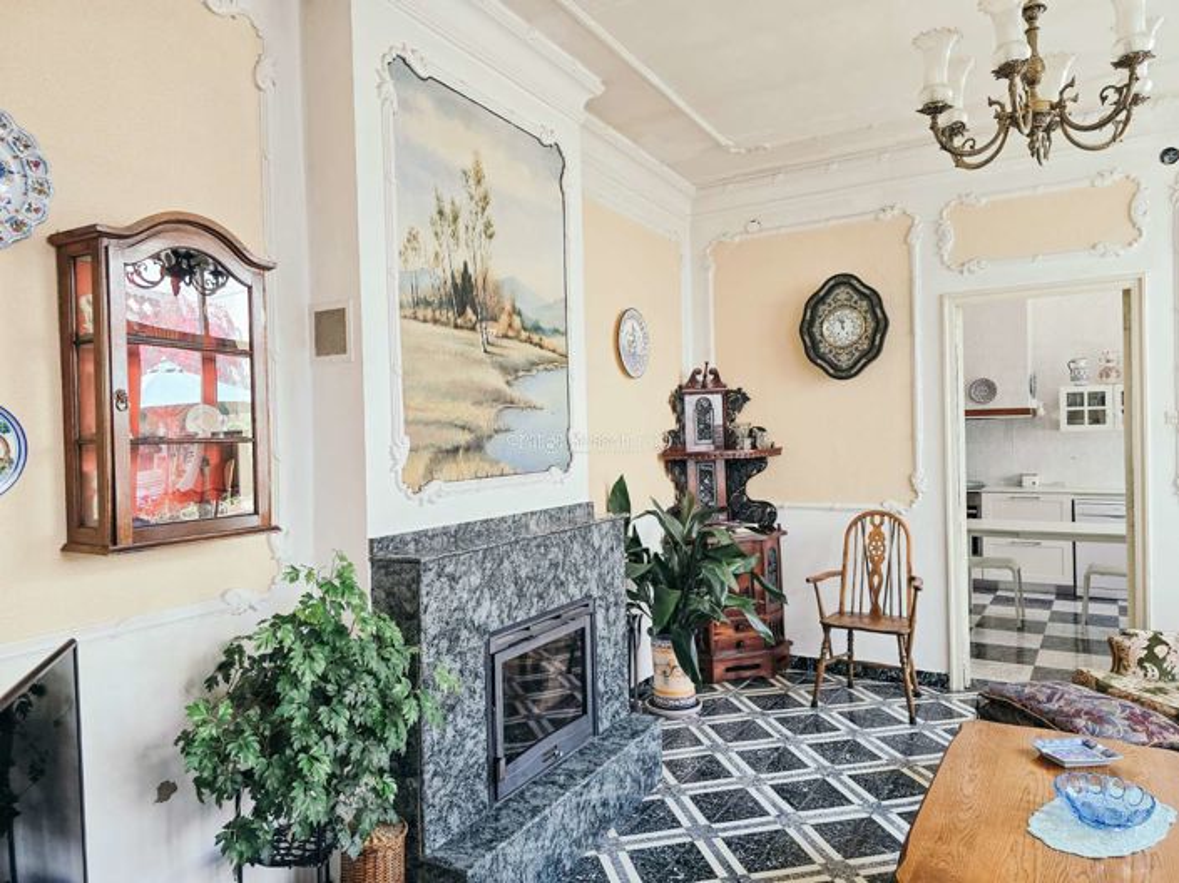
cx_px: 590
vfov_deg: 58.8
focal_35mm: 23
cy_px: 442
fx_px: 783
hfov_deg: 74.0
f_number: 1.7
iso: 125
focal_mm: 6.3
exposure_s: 1/100
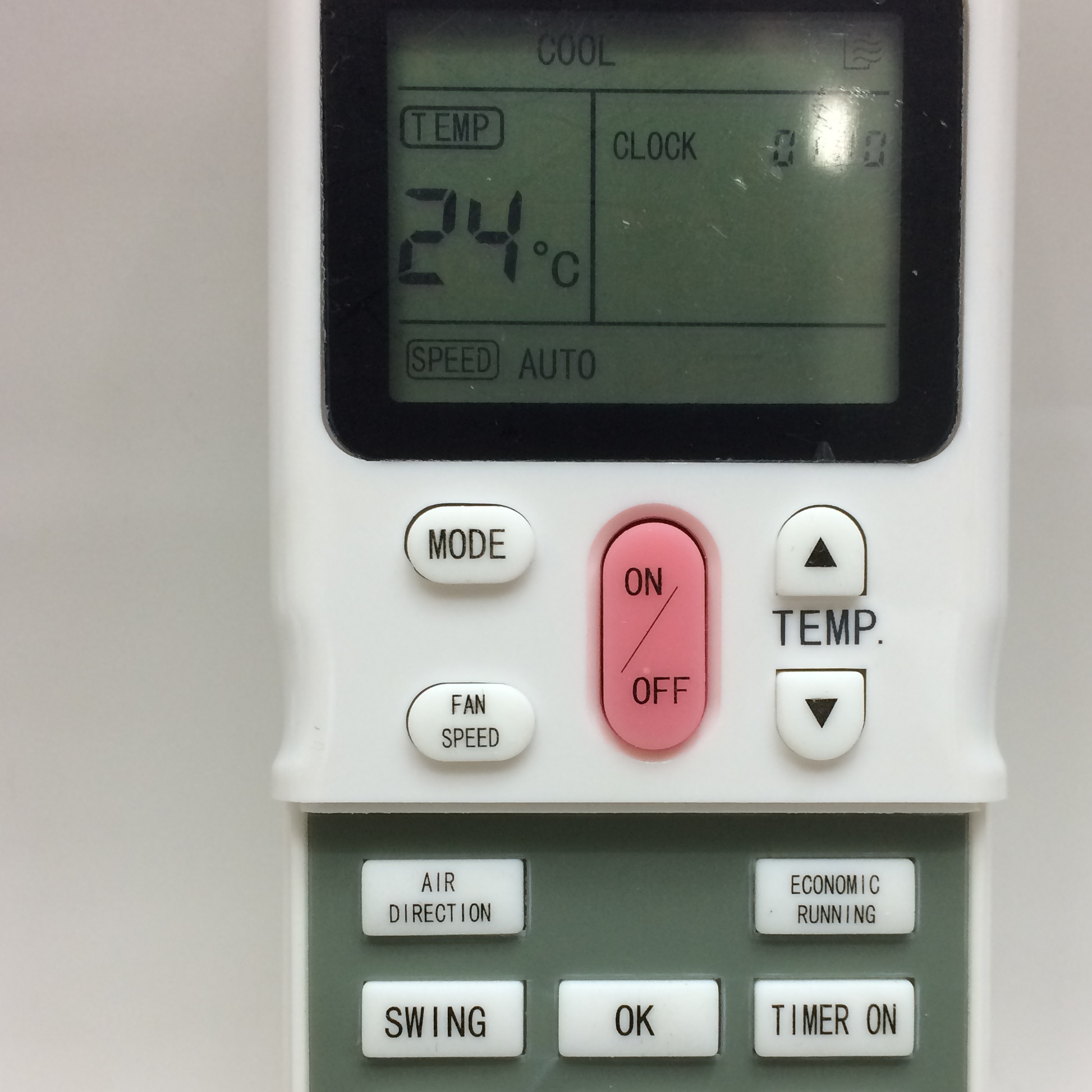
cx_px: 649
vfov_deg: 39.0
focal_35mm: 43
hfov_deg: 39.0
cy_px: 662
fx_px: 1535
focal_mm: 4.15
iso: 100
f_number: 2.2
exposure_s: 1/33
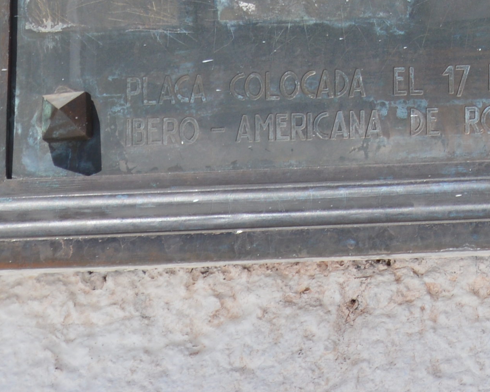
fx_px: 5355
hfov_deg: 5.2
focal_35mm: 369
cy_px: -384
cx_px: 844
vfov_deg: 4.1
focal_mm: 55
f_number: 8
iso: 100
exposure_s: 1/250
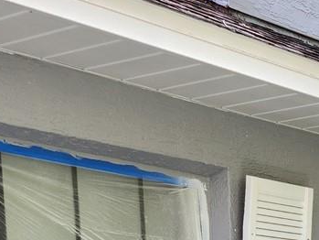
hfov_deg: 16.8
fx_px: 1014
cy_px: 482
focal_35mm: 110
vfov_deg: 12.0
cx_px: 427
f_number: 1.8
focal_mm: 5
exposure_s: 1/146
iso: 50
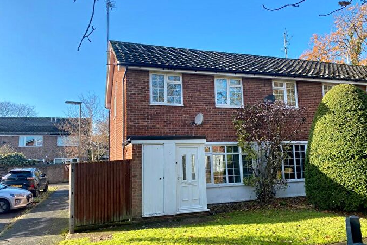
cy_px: 128
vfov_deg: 46.4
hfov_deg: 65.4
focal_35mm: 28
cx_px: 189
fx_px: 285
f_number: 1.8
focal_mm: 4.25
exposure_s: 1/898
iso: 32
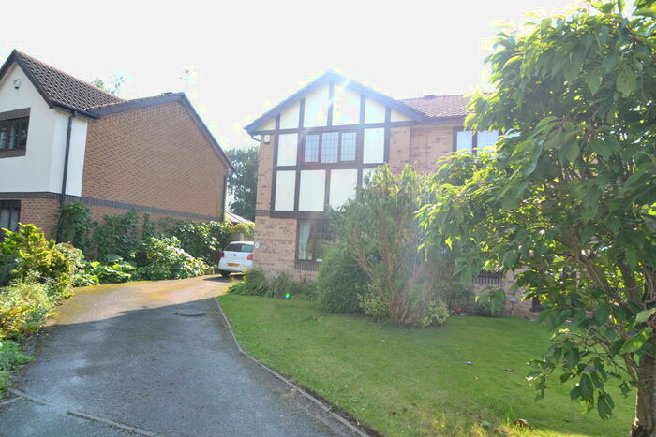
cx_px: 328
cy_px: 218
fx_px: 328
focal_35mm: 18
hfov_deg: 90.0
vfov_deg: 67.4
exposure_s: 1/125
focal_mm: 12
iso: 100
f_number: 5.6
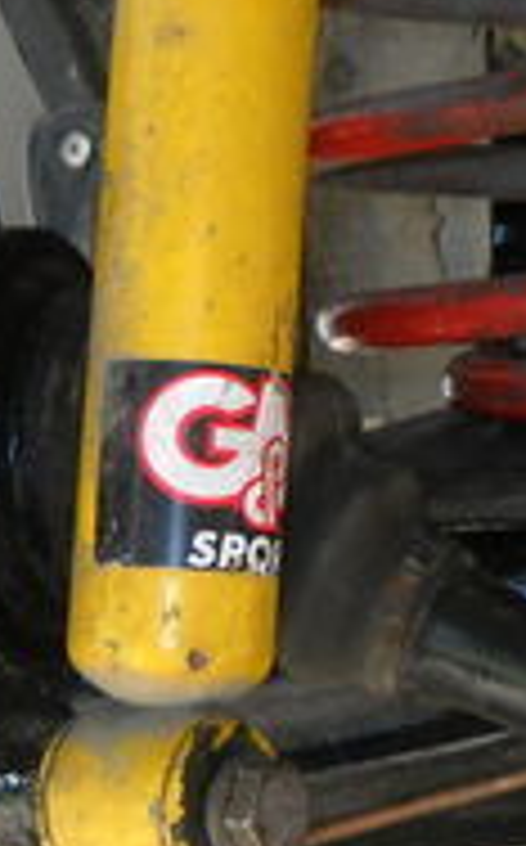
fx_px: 3405
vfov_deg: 14.1
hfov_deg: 8.7
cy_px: 288
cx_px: 724
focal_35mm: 148
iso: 237
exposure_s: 1/60
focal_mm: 6.72
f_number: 3.1
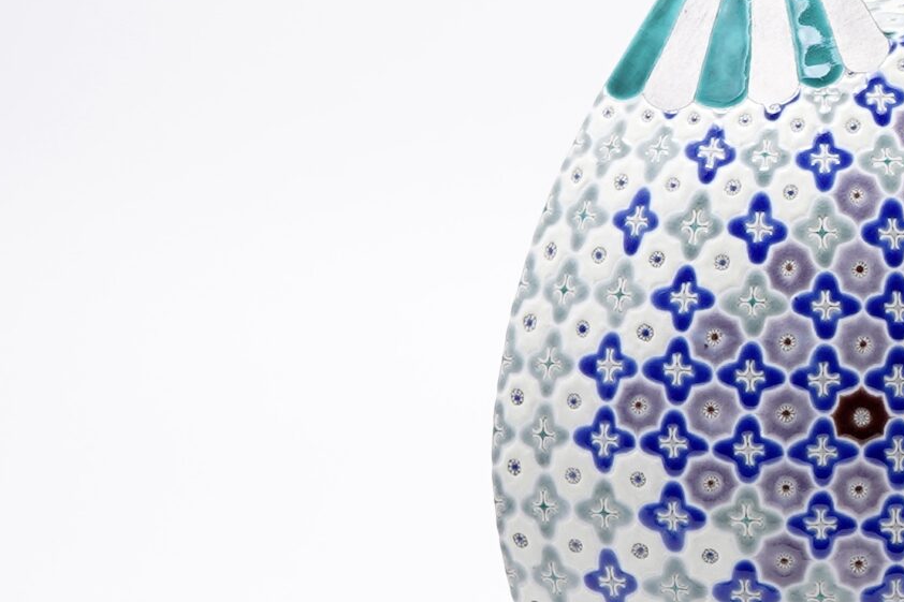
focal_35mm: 73
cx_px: 971
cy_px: 414
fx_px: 1833
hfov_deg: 25.8
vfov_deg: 18.6
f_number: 8
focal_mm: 32
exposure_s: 1/160
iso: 100
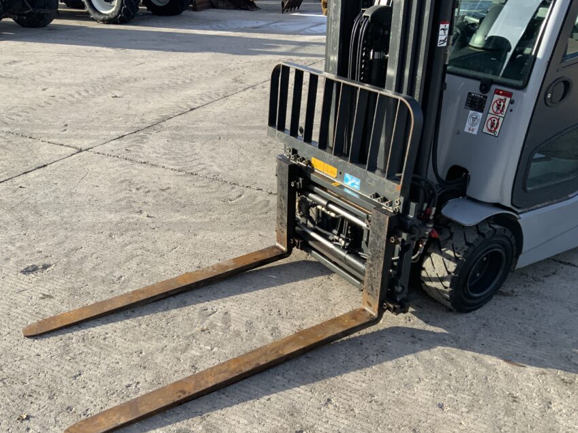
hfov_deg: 52.4
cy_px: 256
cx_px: 239
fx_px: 584
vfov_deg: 40.5
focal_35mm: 35
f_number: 1.8
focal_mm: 3
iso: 16
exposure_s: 1/691
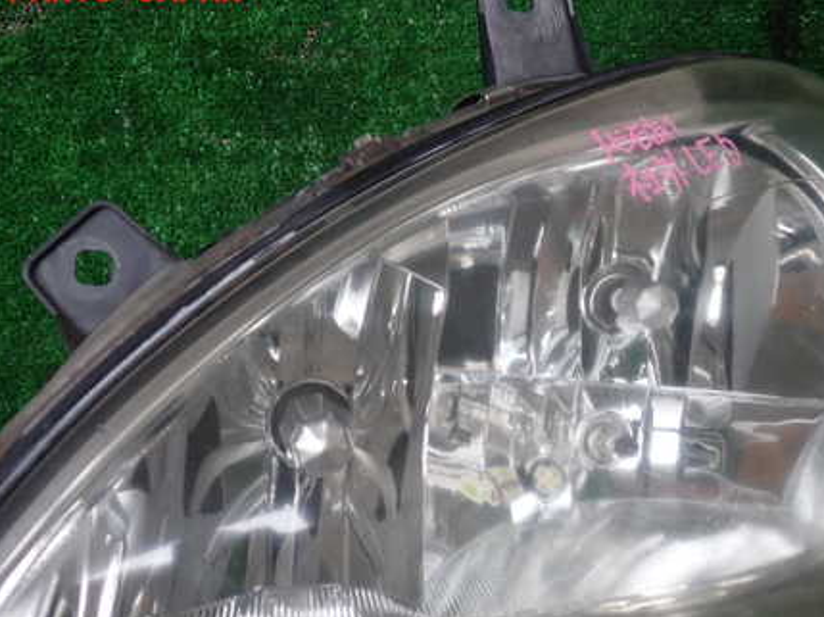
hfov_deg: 44.7
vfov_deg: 34.1
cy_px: 398
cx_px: 469
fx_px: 999
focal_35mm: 42
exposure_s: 1/50
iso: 200
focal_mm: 5.4
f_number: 2.3
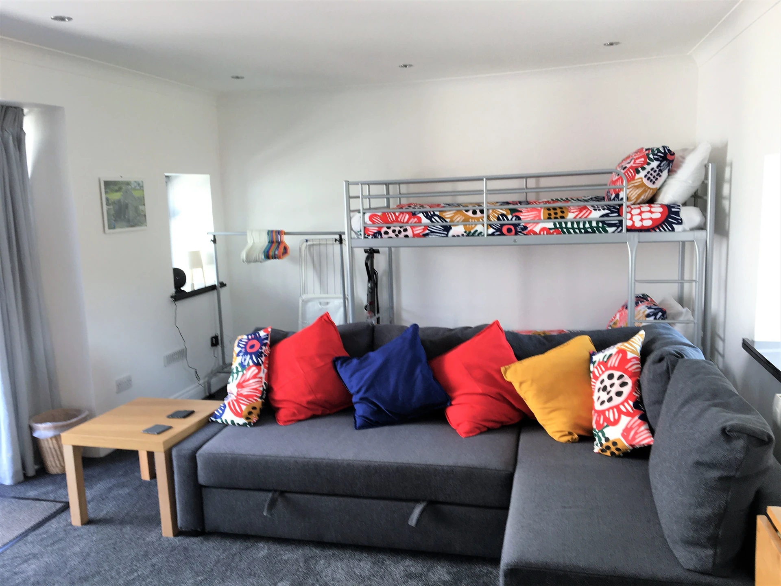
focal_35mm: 29
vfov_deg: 48.2
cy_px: 293
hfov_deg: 61.7
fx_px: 654
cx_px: 390
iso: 32
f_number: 2.2
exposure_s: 1/50
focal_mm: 4.15
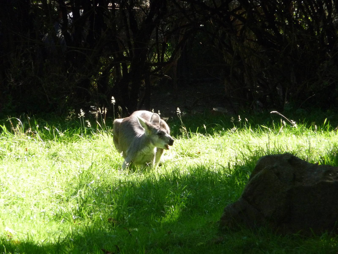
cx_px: 169
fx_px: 2734
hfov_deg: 7.1
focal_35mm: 280
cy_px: 127
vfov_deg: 5.3
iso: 400
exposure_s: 1/320
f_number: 4.9
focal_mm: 47
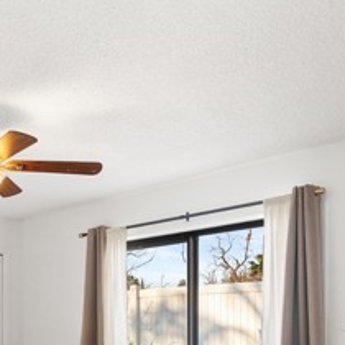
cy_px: 339
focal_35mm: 44
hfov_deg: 32.7
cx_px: -53
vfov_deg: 35.0
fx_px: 496
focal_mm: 17
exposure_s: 1/3
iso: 400
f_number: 6.3
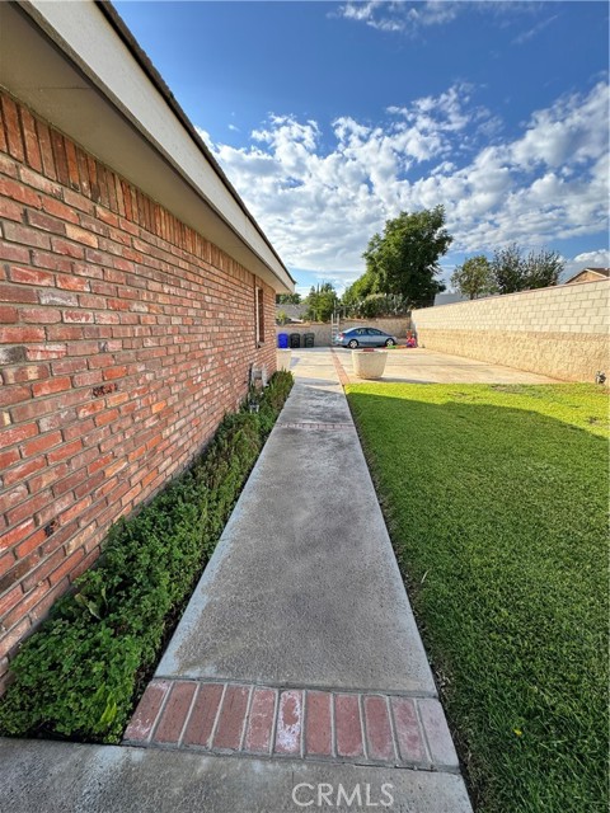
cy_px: 406
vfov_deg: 102.1
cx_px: 305
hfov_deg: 85.7
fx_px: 329
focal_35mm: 14
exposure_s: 1/734
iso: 40
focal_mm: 2.22
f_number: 2.2
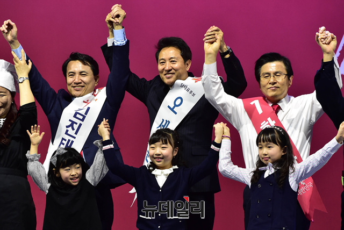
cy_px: 115
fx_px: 4591
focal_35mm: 480
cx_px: 172
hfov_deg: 4.3
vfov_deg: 2.9
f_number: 9
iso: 3200
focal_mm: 480
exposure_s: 1/500
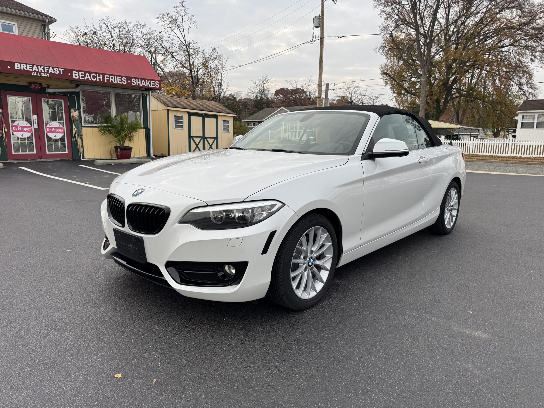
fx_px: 377
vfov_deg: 56.8
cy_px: 204
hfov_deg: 71.6
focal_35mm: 24
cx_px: 272
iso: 80
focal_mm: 6.76
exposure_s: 1/604
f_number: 1.78
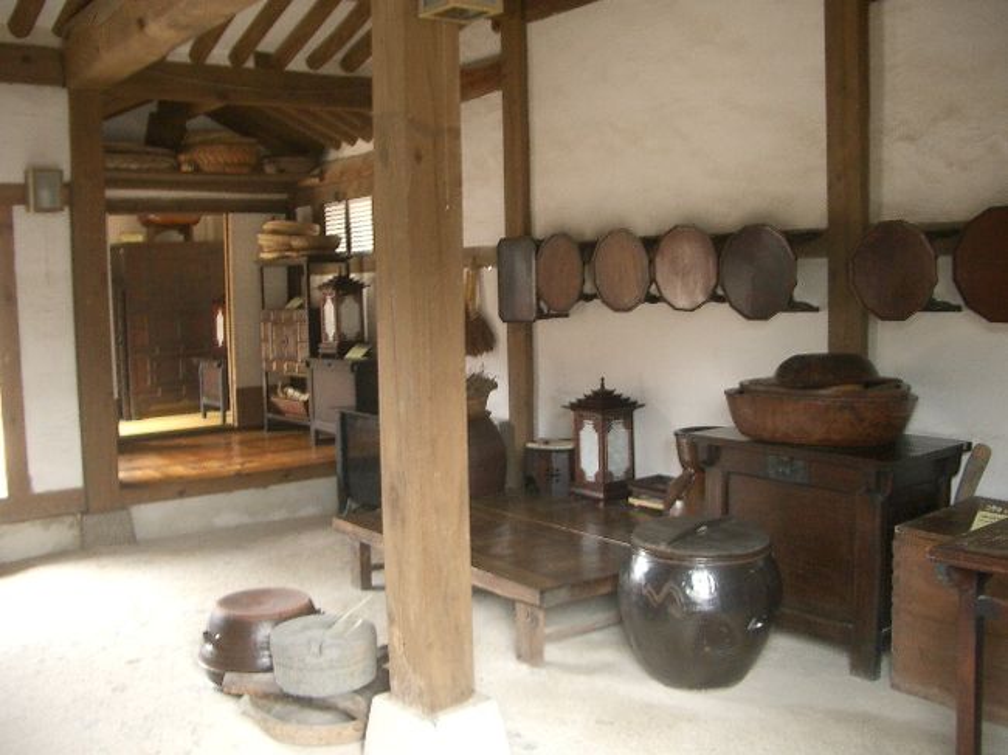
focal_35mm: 35
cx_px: 504
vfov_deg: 40.7
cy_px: 378
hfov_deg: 52.6
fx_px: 1019
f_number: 2.6
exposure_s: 1/10
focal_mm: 5.8
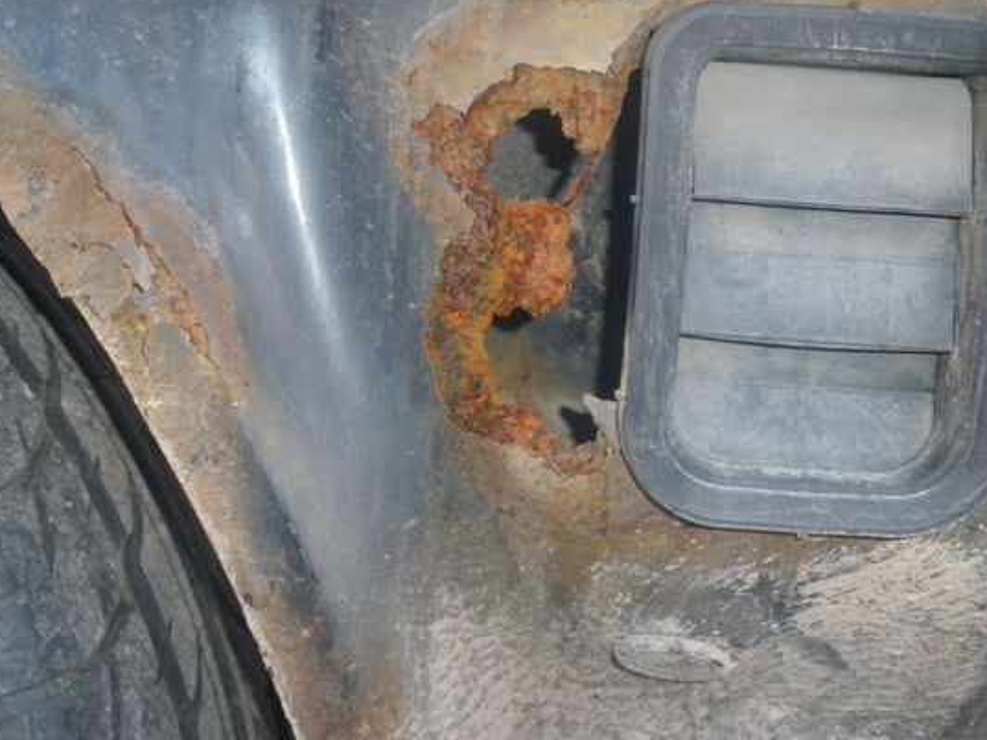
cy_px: 372
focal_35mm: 43
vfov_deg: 33.6
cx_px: 444
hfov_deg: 43.8
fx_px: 1226
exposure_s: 1/50
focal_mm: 6.3
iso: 400
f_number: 3.5
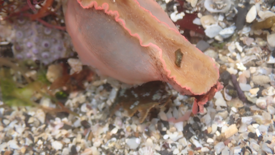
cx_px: 138
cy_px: 59
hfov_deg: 37.8
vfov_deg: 21.8
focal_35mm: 55
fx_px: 401
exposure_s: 1/50
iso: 125
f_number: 9
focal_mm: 9.01
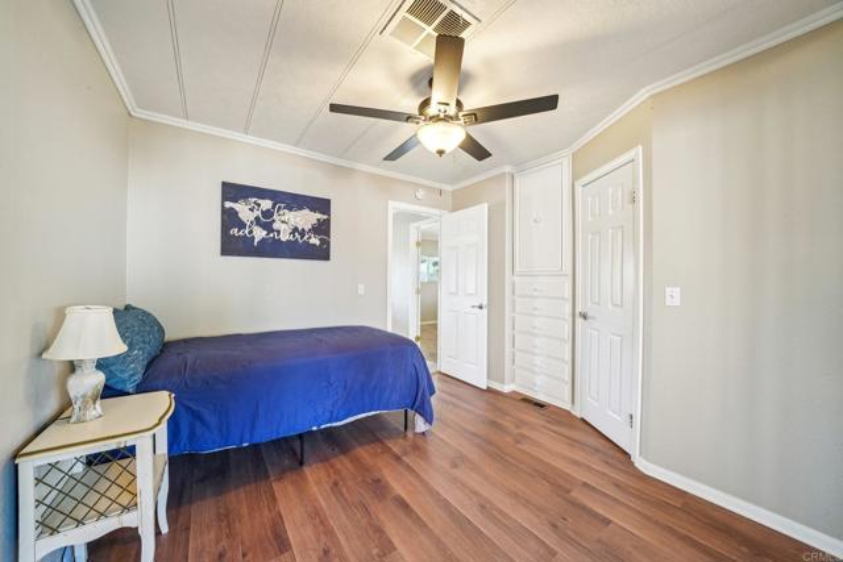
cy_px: 281
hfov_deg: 112.6
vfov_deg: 90.0
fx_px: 281
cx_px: 422
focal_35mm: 12
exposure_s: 1/10
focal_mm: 12
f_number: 9
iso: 400
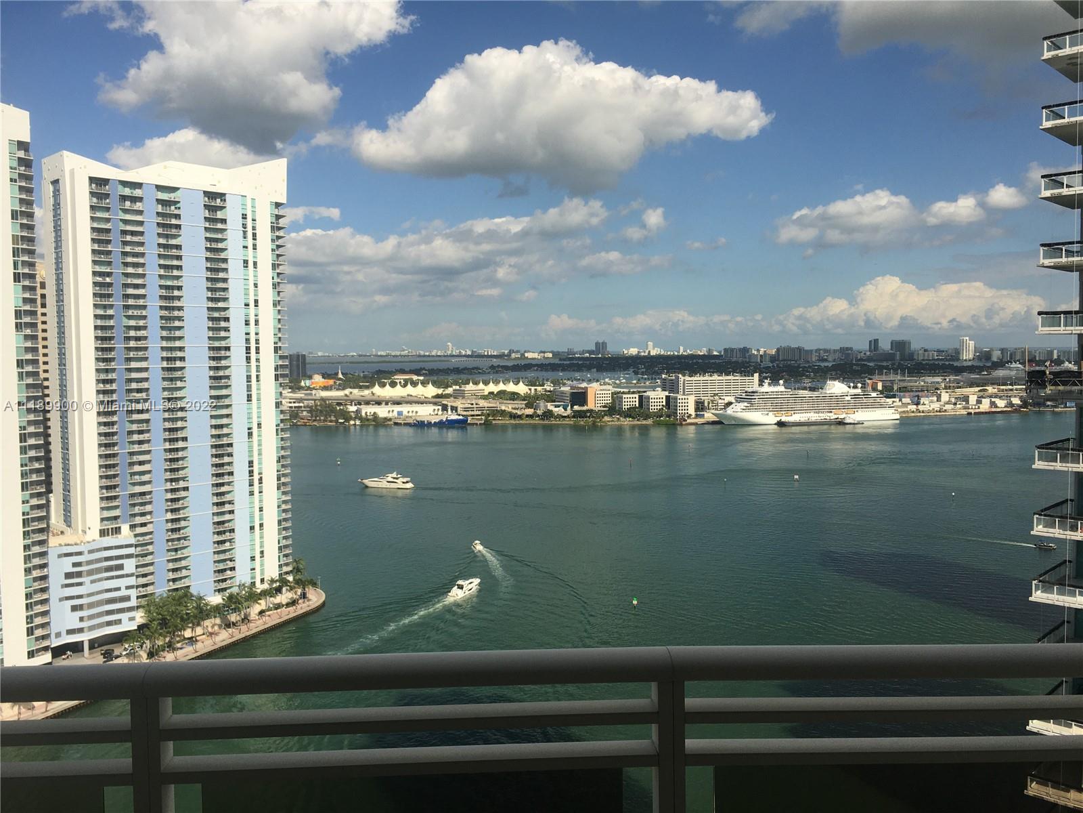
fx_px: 907
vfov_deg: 48.2
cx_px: 542
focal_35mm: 29
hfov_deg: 61.7
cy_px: 406
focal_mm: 4.15
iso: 25
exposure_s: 1/1131
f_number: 2.2
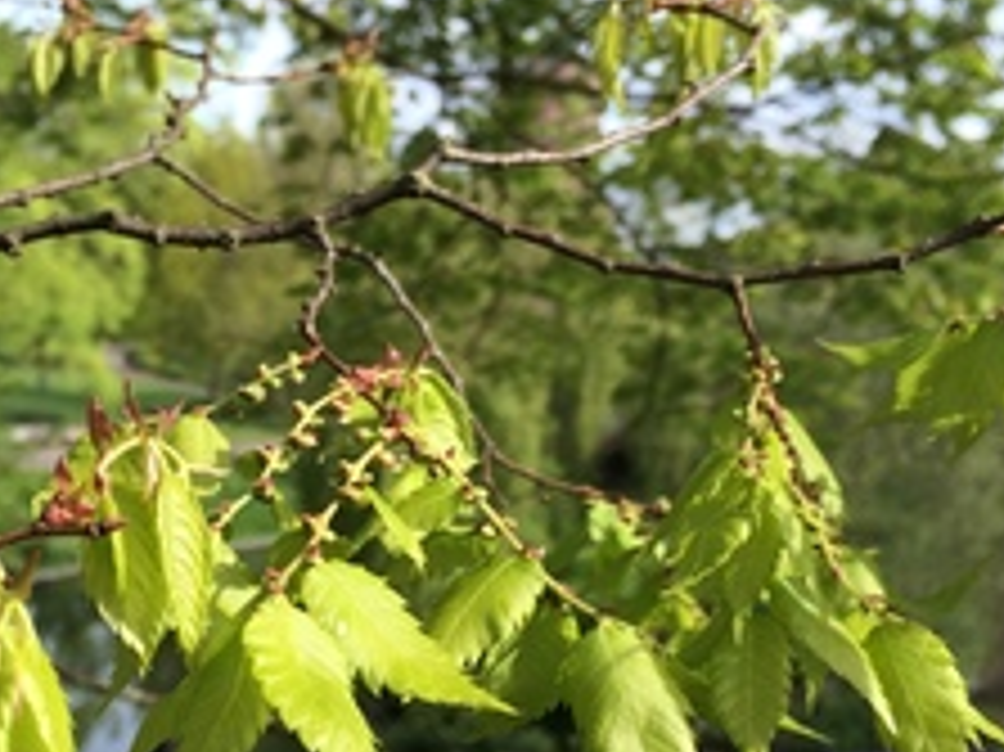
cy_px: 585
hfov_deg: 36.6
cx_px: 365
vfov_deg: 27.5
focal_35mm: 52
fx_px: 1507
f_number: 2.2
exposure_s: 1/519
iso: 32
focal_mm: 4.15
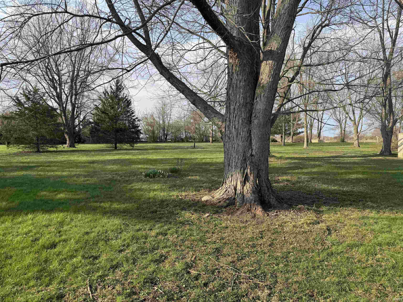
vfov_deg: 56.8
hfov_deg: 71.6
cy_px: 151
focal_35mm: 24
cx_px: 202
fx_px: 279
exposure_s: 1/1923
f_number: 1.78
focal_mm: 6.76
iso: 80
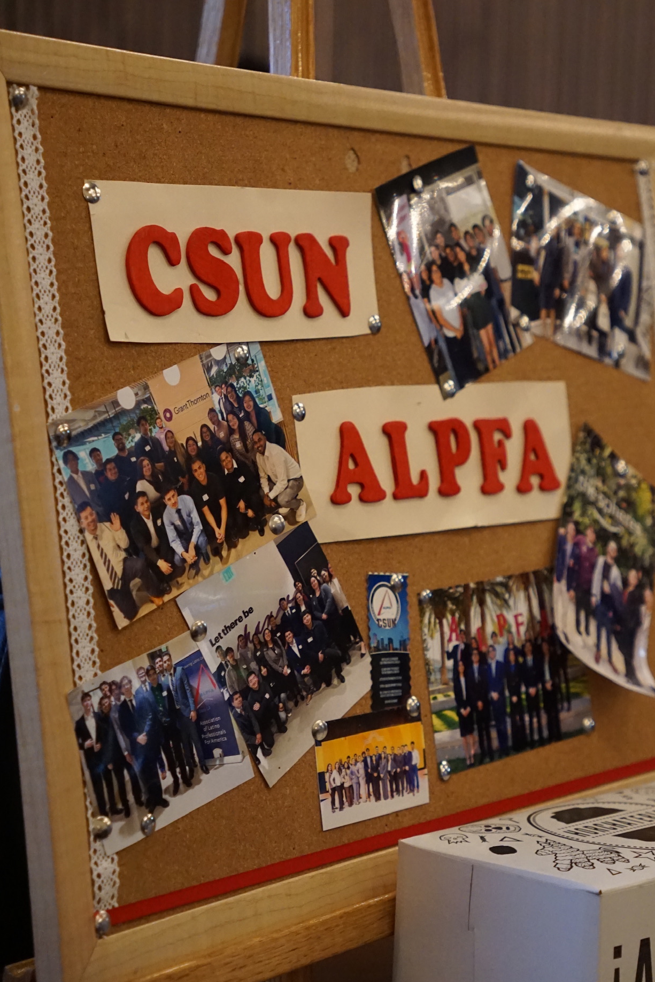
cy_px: 485
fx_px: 2033
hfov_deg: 18.3
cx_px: 407
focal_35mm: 75
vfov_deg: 27.2
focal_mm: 39.6
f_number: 2.8
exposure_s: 1/160
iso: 3200
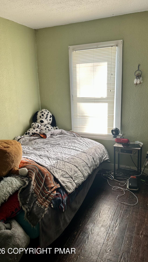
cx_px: 84
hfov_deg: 42.8
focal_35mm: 27
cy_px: 128
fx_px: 188
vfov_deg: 69.9
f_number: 1.78
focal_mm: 6.86
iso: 64
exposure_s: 1/121
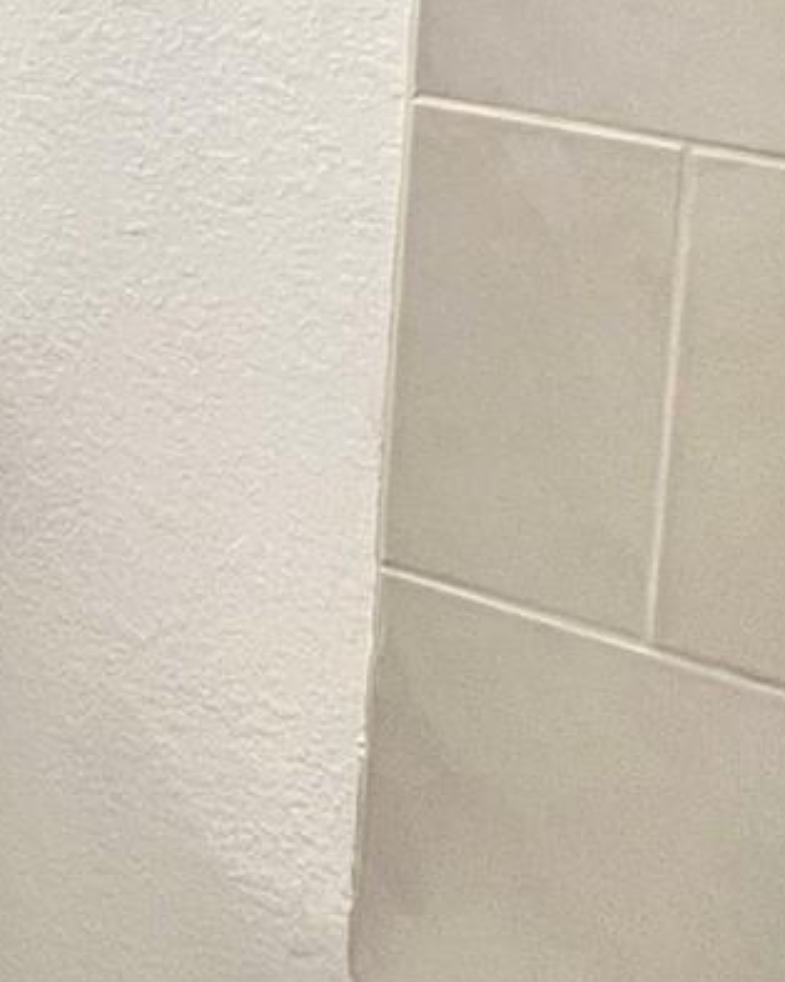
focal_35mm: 66
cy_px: -182
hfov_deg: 20.4
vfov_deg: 25.8
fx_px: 1917
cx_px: -336
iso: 160
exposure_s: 1/120
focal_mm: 1.57
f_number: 1.8
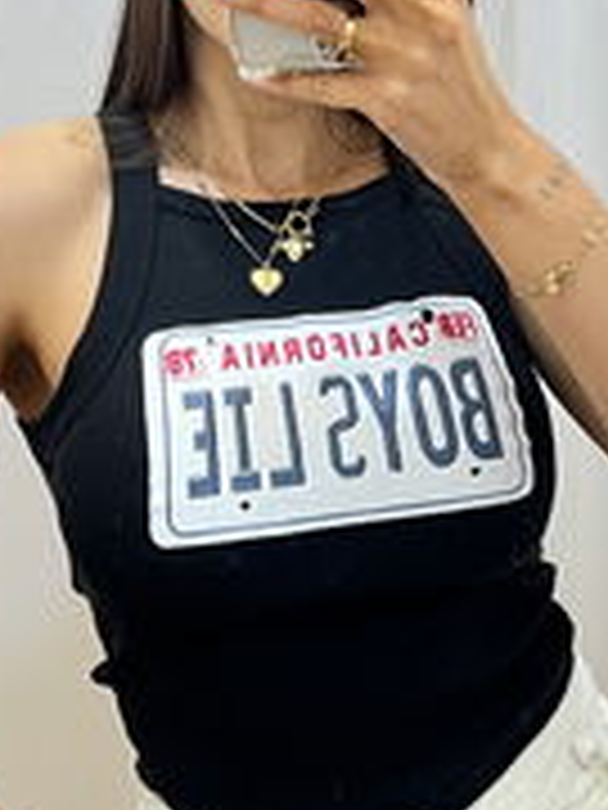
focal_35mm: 77
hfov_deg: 19.1
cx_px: 401
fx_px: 1803
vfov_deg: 25.3
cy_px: 344
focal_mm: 5.7
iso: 125
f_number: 1.5
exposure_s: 1/50
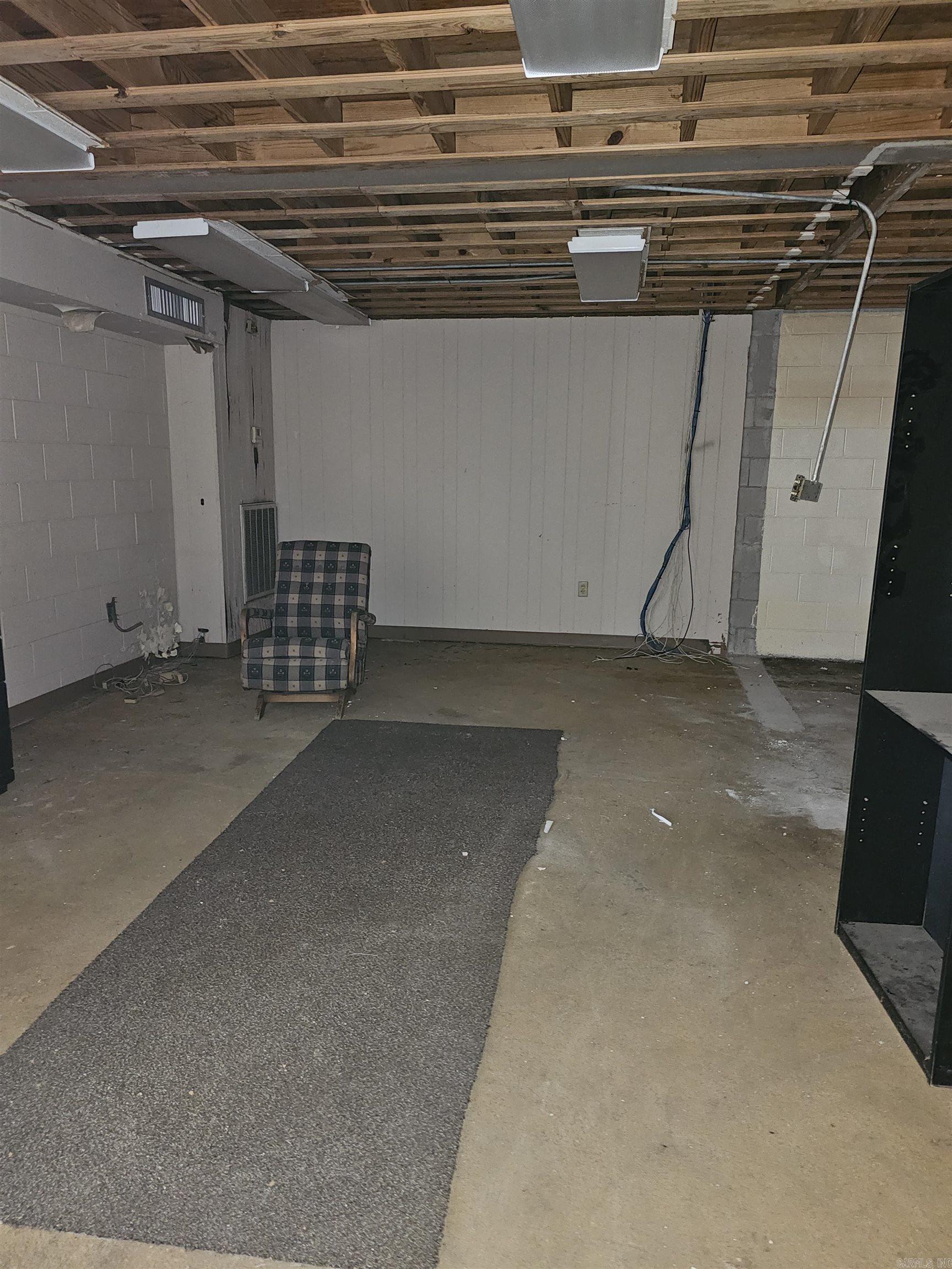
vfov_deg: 73.9
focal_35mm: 23
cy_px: 634
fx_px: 843
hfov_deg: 58.9
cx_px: 476
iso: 320
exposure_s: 1/9.99
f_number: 1.7
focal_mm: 6.3
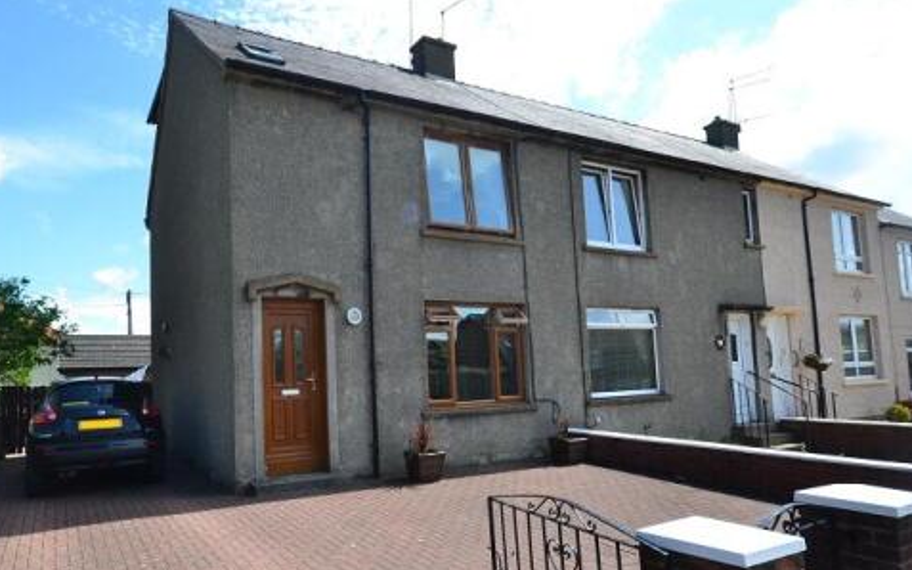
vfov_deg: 57.1
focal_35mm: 21
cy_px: 322
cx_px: 358
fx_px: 522
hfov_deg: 81.1
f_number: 10
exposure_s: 1/250
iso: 400
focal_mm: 10
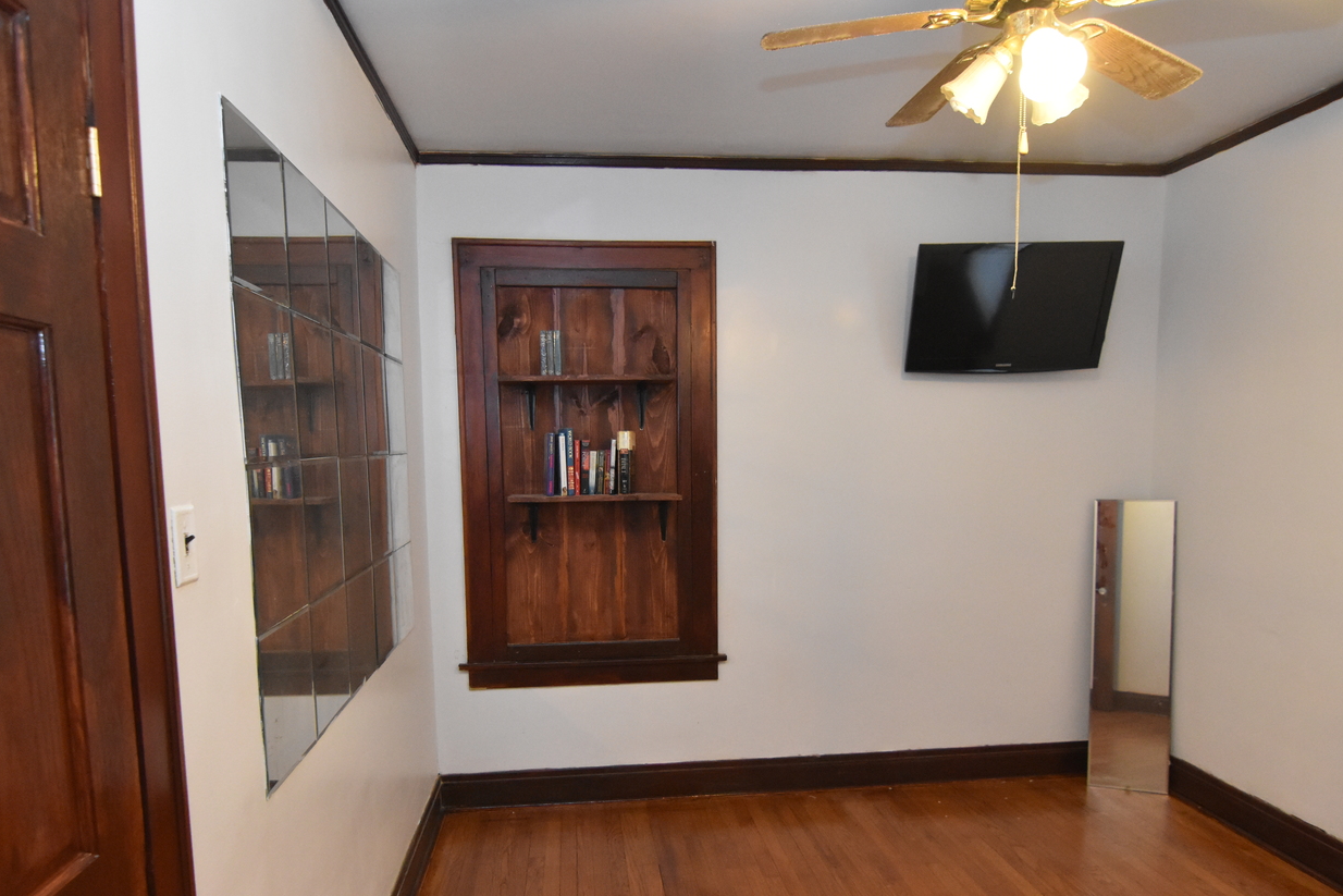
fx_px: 808
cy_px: 541
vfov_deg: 57.5
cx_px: 656
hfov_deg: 79.5
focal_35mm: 22
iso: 2800
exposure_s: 1/125
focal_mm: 11
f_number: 2.8
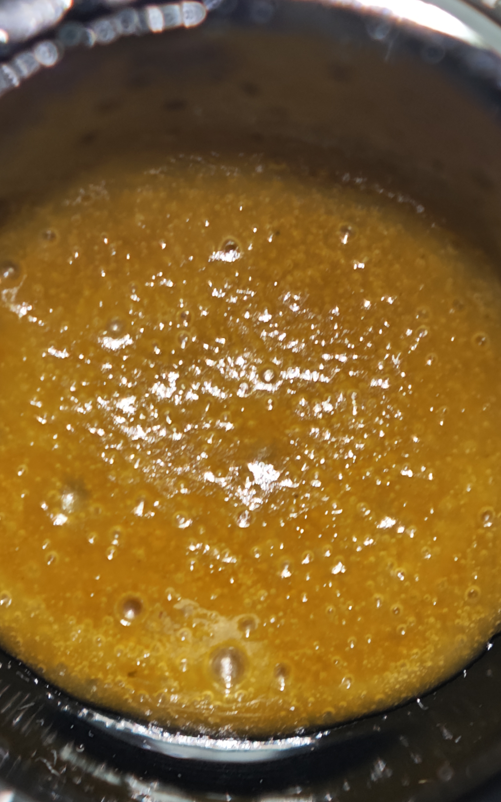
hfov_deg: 8.8
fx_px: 3255
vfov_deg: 14.0
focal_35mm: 149
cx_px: 221
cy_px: 401
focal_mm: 11.5
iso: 50
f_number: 1.8
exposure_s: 1/100
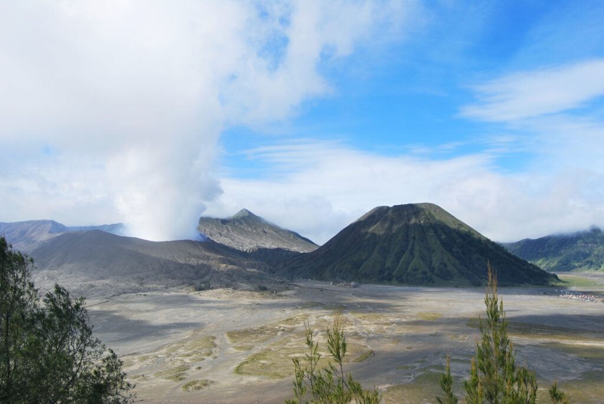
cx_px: 302
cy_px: 202
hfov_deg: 57.2
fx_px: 554
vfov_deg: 40.1
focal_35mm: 33
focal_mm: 22
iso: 100
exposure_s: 1/250
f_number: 8
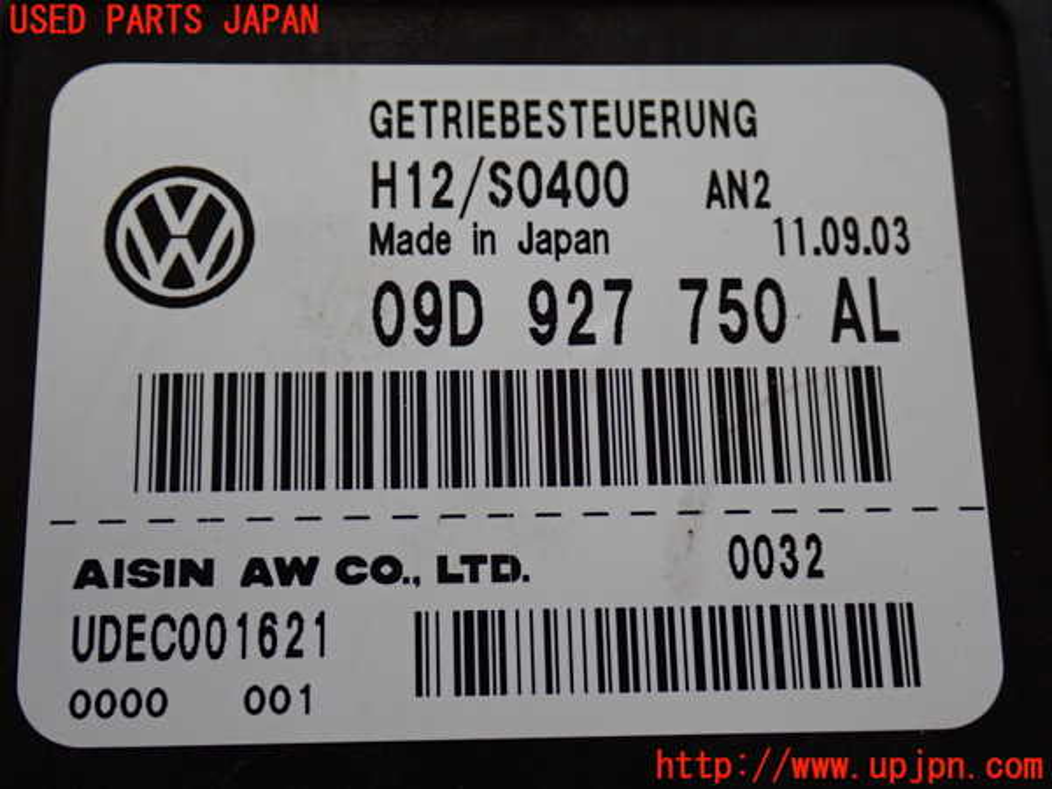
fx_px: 1520
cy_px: 394
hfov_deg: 38.2
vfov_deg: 29.1
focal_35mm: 50
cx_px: 526
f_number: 3.2
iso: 320
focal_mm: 9.01
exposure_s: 1/50
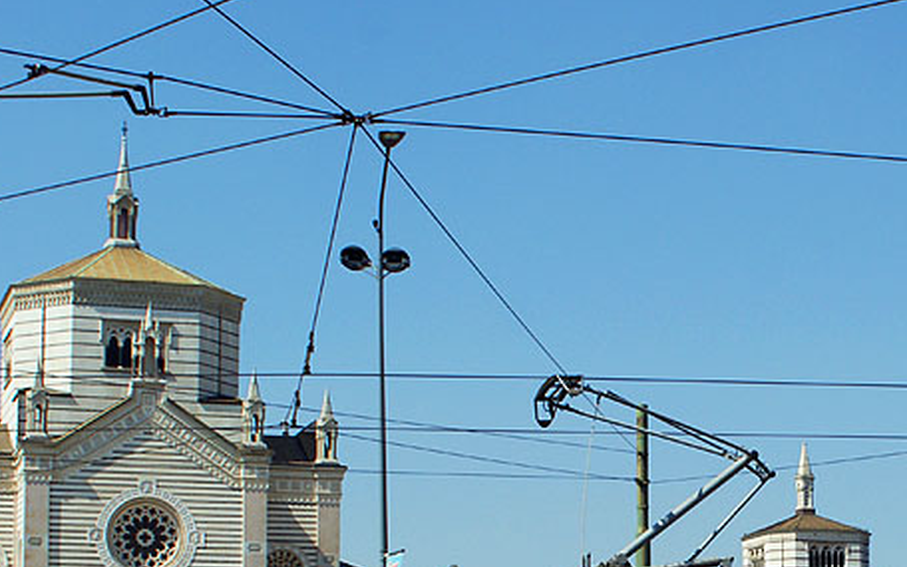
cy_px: 591
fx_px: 2373
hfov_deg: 21.1
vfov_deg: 13.4
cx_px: 829
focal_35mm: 96
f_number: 9
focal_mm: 28
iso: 200
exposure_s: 1/500
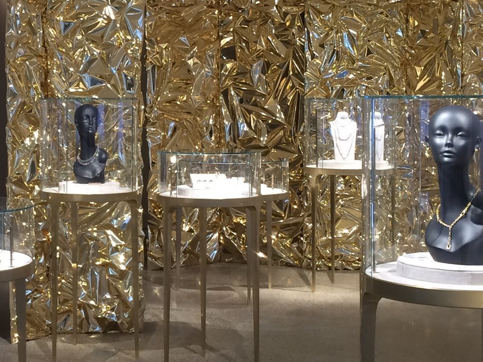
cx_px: 86
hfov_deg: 24.3
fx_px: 1102
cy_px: 148
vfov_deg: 18.6
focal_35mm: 79
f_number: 2.2
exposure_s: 1/30
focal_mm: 4.15
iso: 40
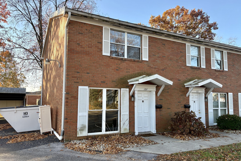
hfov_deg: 65.5
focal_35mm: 28
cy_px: 83
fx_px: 187
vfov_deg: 46.4
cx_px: 123
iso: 64
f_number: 1.6
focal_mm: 5.96
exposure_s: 1/515
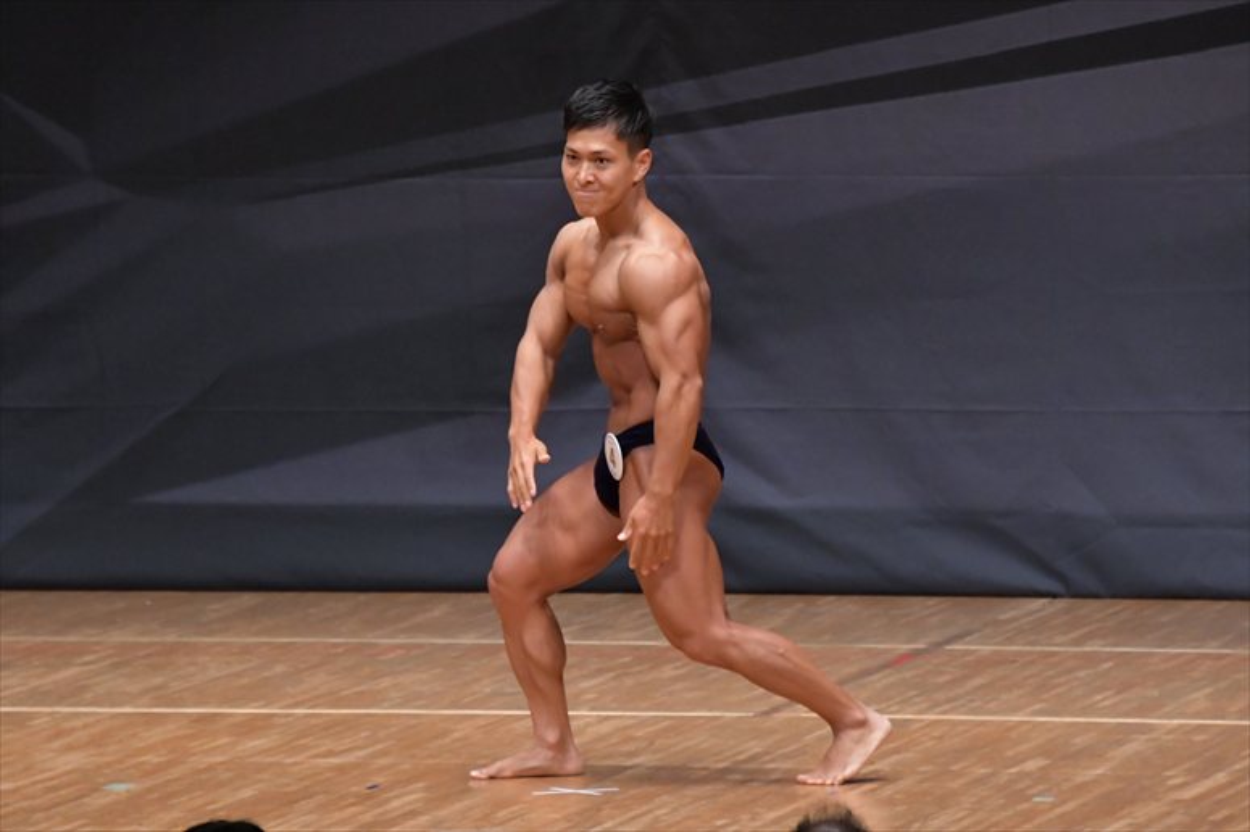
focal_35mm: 315
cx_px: 625
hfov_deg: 6.5
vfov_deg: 4.4
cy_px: 416
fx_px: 10932
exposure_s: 1/400
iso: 6400
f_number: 5.6
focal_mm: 210
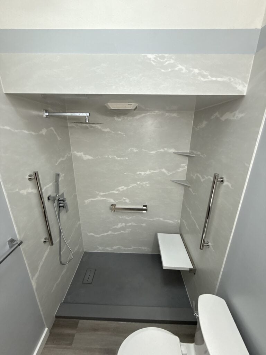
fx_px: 143
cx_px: 133
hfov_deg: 85.7
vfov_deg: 102.1
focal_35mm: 14
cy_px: 178
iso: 125
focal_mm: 2.22
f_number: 2.2
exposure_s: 1/120
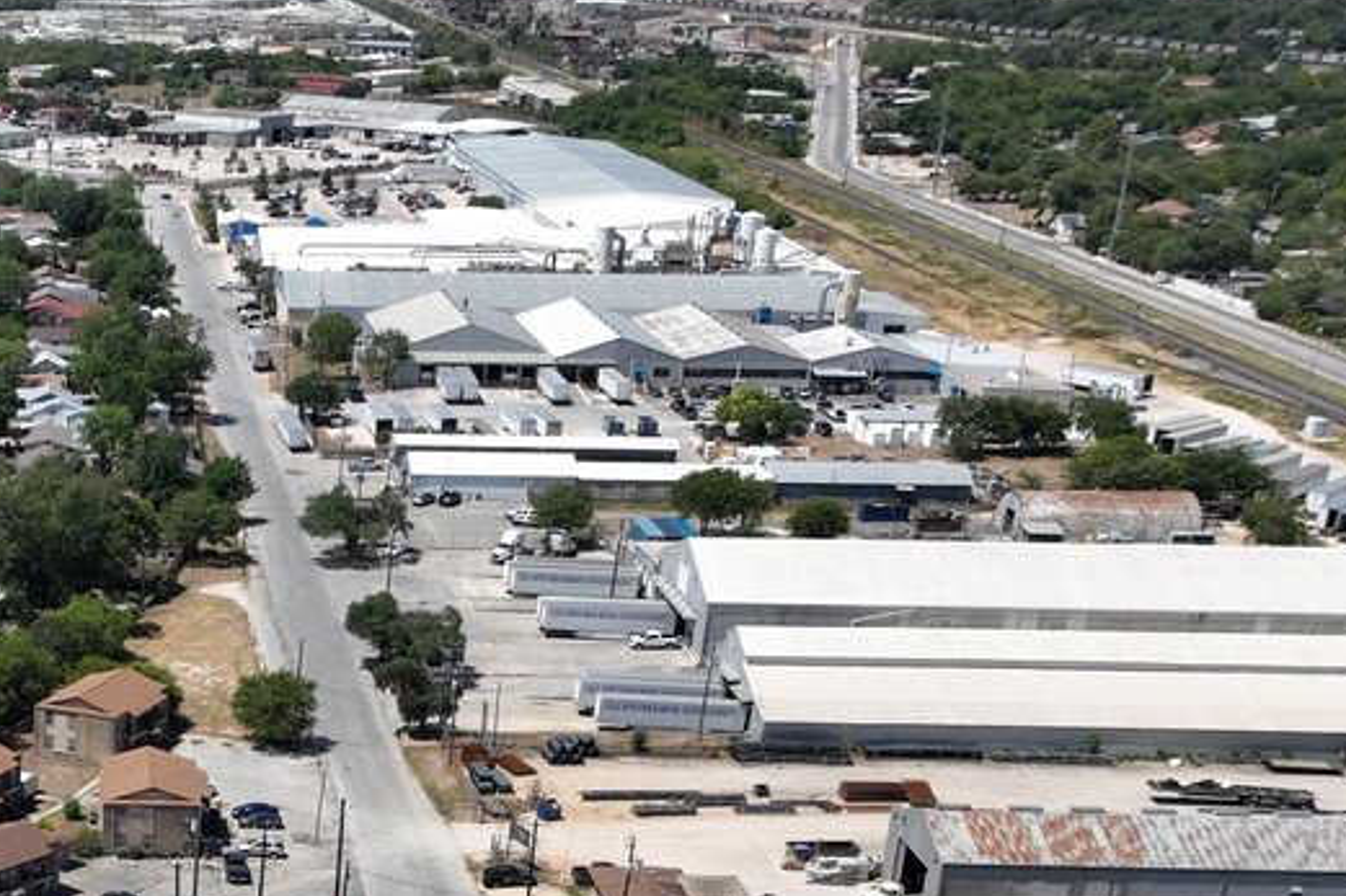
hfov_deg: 26.9
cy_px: 1108
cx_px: -123
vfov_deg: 18.6
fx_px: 2579
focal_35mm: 69
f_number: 2.8
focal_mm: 12.29
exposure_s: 1/2000
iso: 100
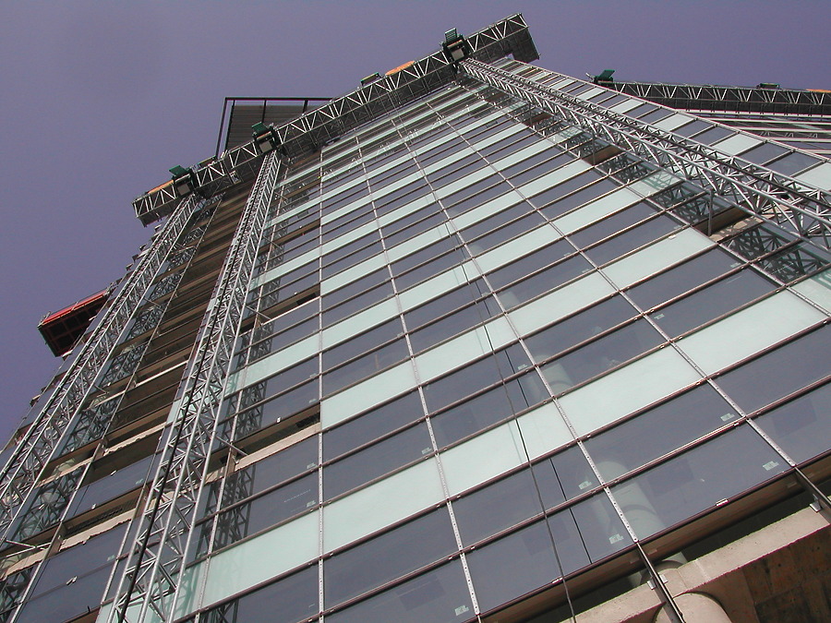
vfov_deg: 37.7
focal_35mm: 38
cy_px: 312
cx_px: 416
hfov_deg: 49.0
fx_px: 912
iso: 100
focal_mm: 8
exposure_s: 1/427
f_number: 7.6
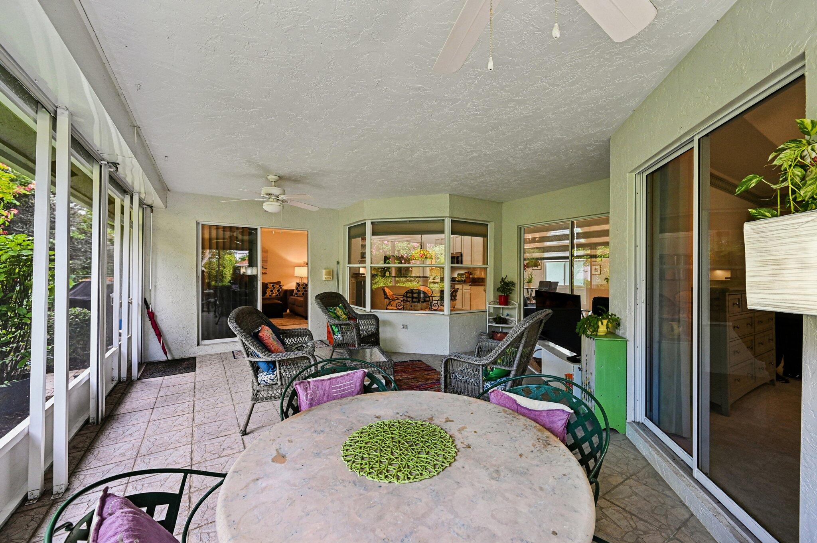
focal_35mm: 14
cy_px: 272
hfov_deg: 104.3
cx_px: 408
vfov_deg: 81.1
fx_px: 317
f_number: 8
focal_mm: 14
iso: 800
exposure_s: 1/20
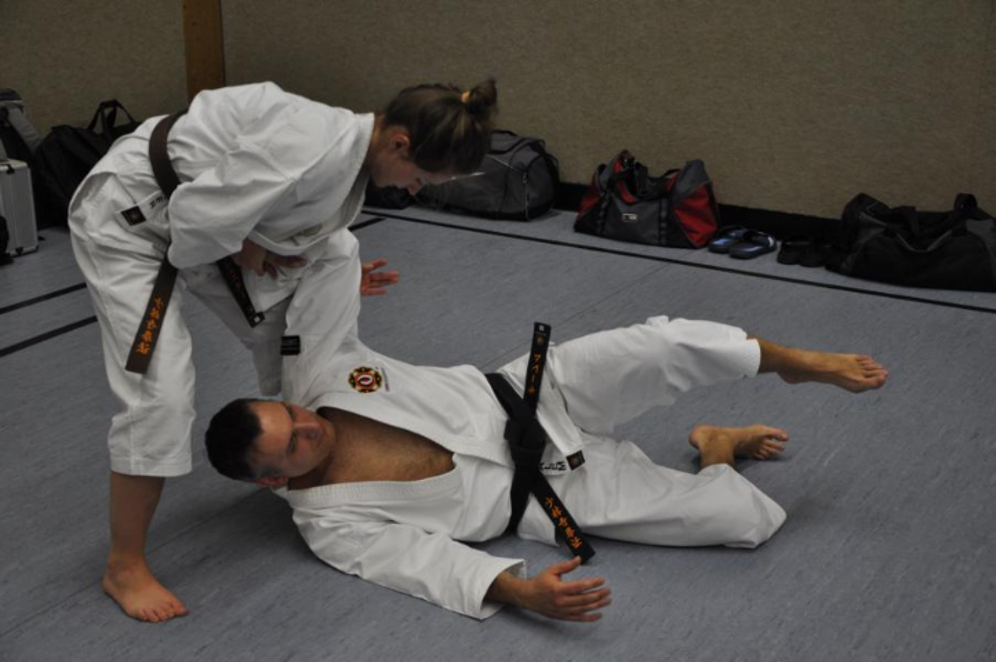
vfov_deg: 25.7
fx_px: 1451
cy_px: 331
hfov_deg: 37.9
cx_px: 498
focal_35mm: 52
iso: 720
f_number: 4.5
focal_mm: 35
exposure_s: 1/60
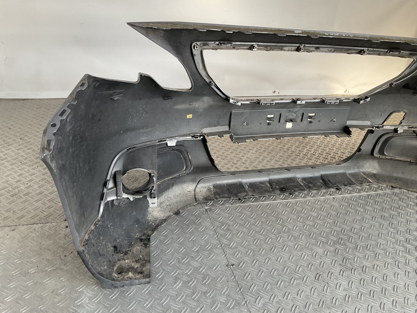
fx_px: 349
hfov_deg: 61.7
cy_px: 156
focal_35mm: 29
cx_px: 208
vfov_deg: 48.2
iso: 50
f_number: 1.8
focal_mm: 3
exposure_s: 1/50
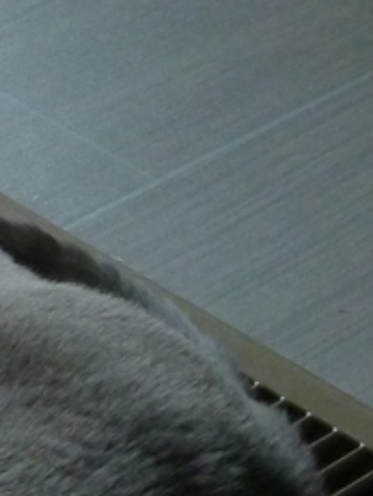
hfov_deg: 5.8
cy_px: -168
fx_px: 3585
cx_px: -444
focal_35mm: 250
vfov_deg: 7.8
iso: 250
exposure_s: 1/40
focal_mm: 8.1
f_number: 4.2
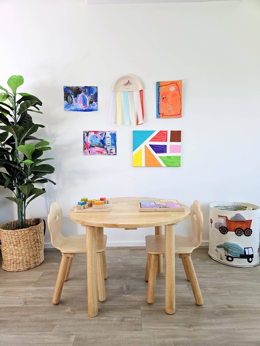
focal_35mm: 23
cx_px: 130
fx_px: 230
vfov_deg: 73.9
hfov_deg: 58.9
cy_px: 173
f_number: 1.8
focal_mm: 5.4
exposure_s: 1/100
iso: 125
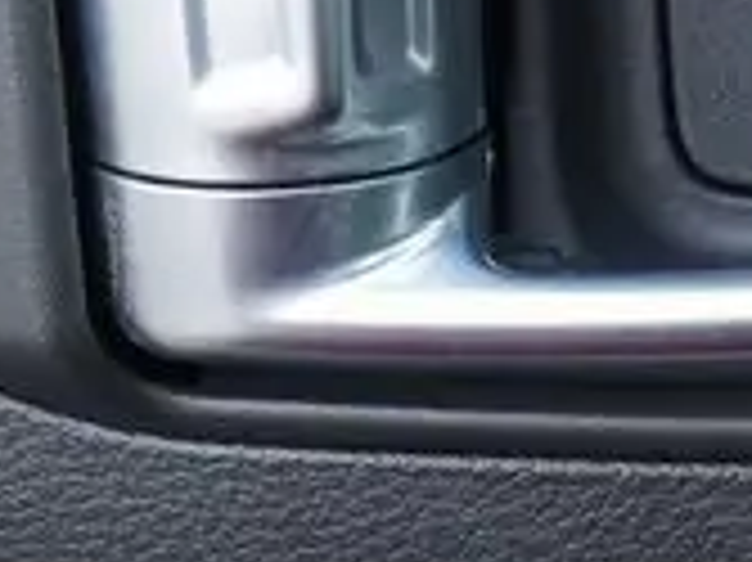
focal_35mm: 138
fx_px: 2996
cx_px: 1036
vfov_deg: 10.7
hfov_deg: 13.7
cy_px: 200
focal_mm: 18
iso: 640
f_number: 5
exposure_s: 1/60
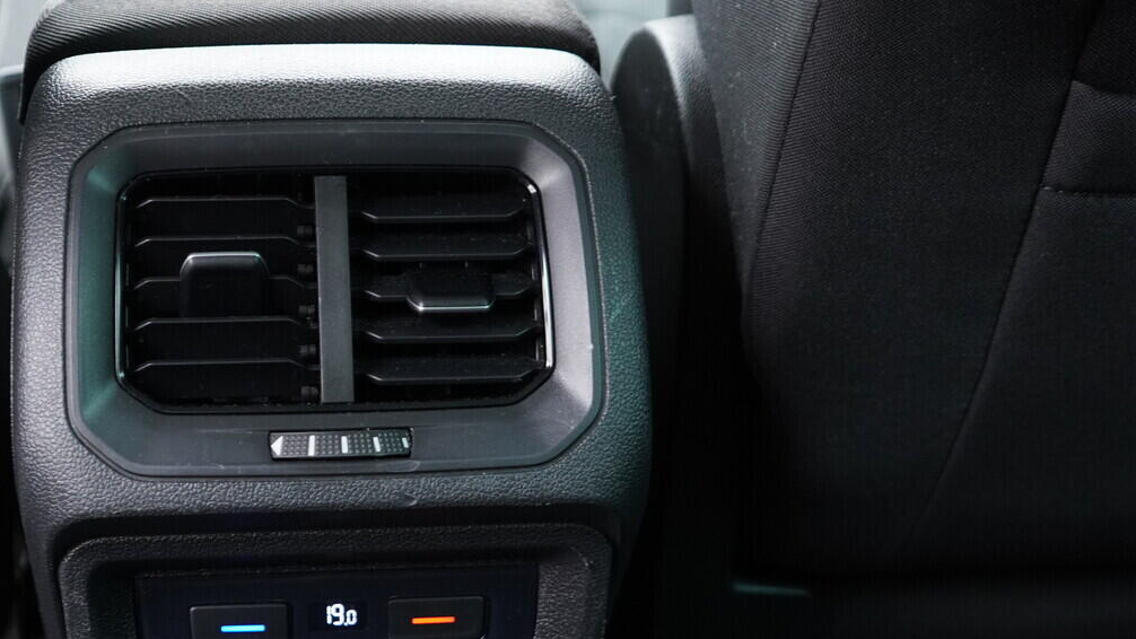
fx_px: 1627
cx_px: 378
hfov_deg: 38.1
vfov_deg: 22.0
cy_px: 480
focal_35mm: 54
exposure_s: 1/40
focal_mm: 24
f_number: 2.8
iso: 800
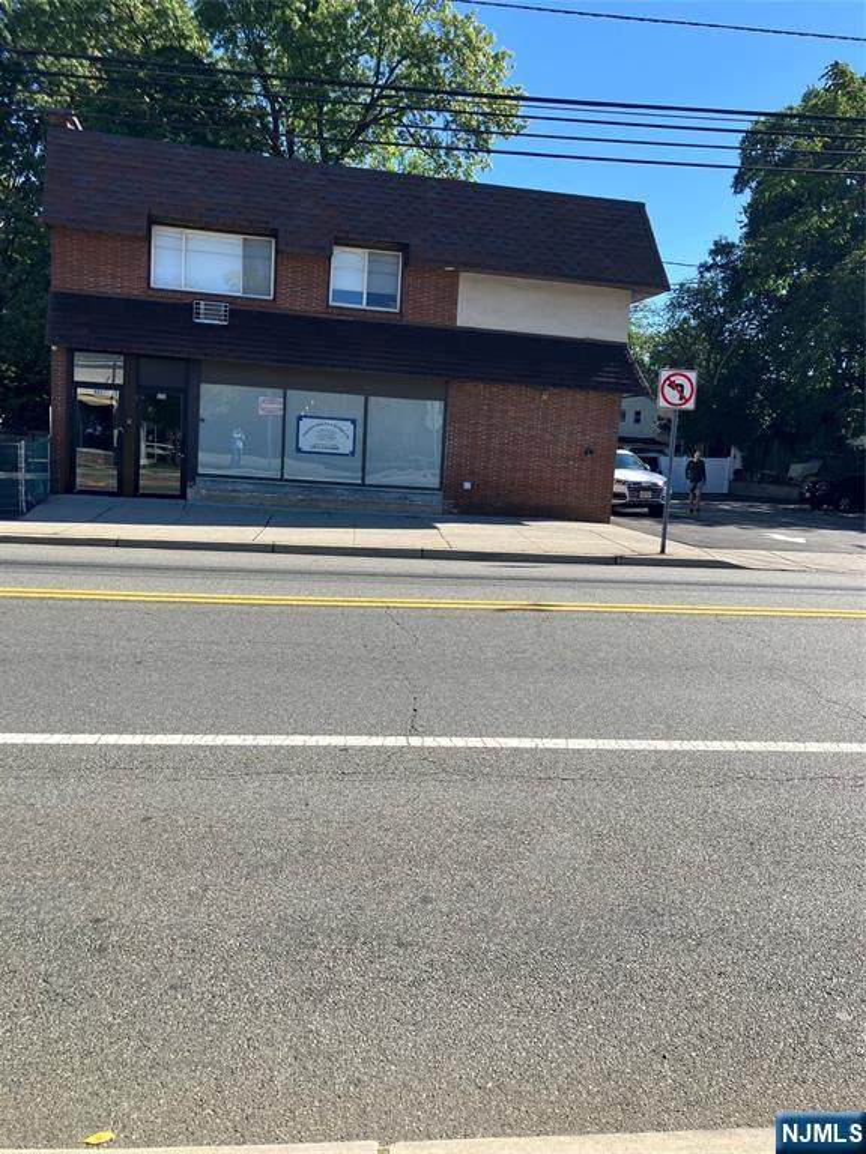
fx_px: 934
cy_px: 577
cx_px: 433
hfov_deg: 49.7
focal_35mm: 28
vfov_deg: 63.4
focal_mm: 3.99
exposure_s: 1/1245
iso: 32
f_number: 1.8
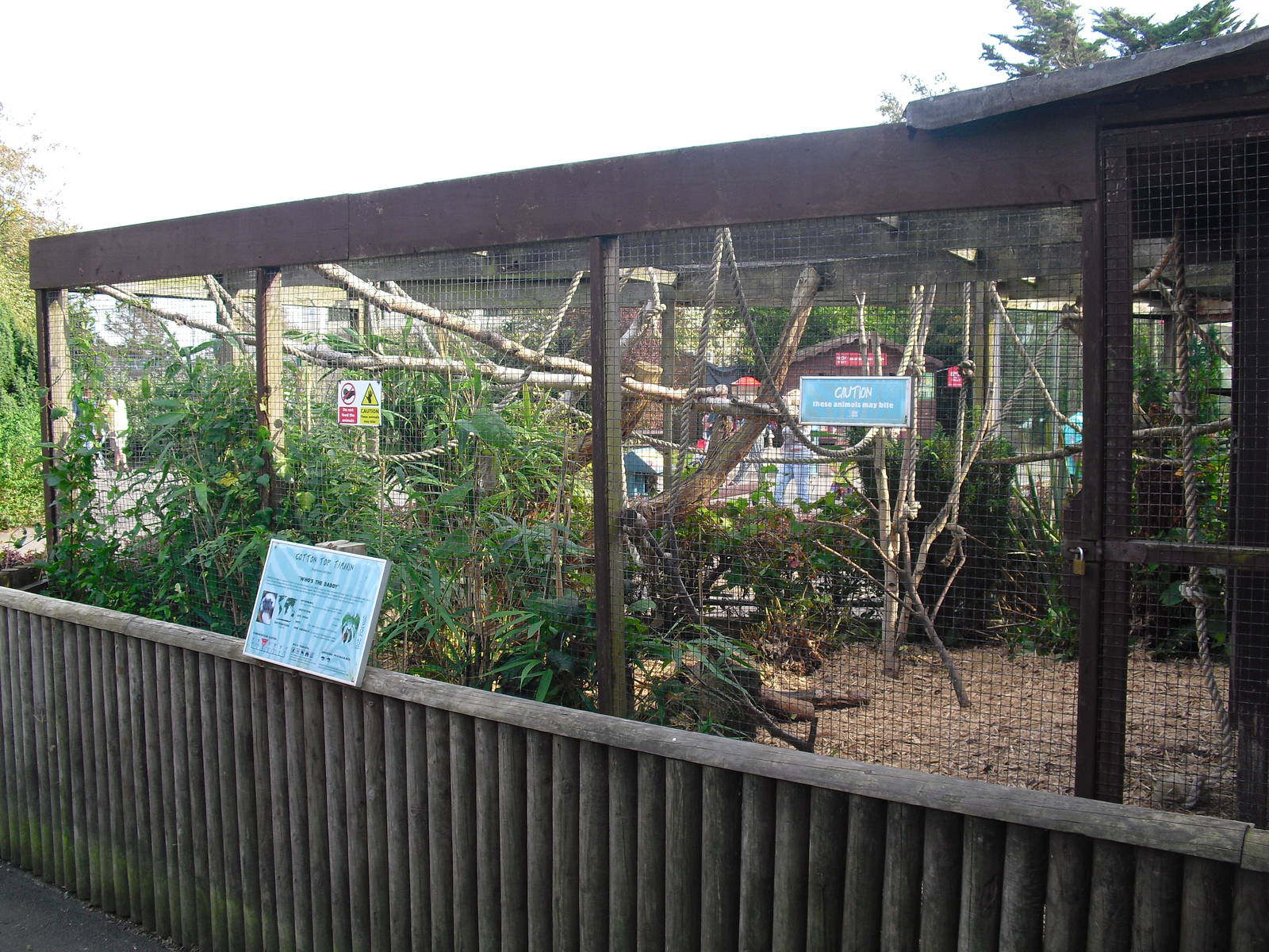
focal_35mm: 36
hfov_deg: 51.4
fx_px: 1320
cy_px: 476
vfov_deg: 39.7
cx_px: 634
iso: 100
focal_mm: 6.3
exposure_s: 1/200
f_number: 3.1
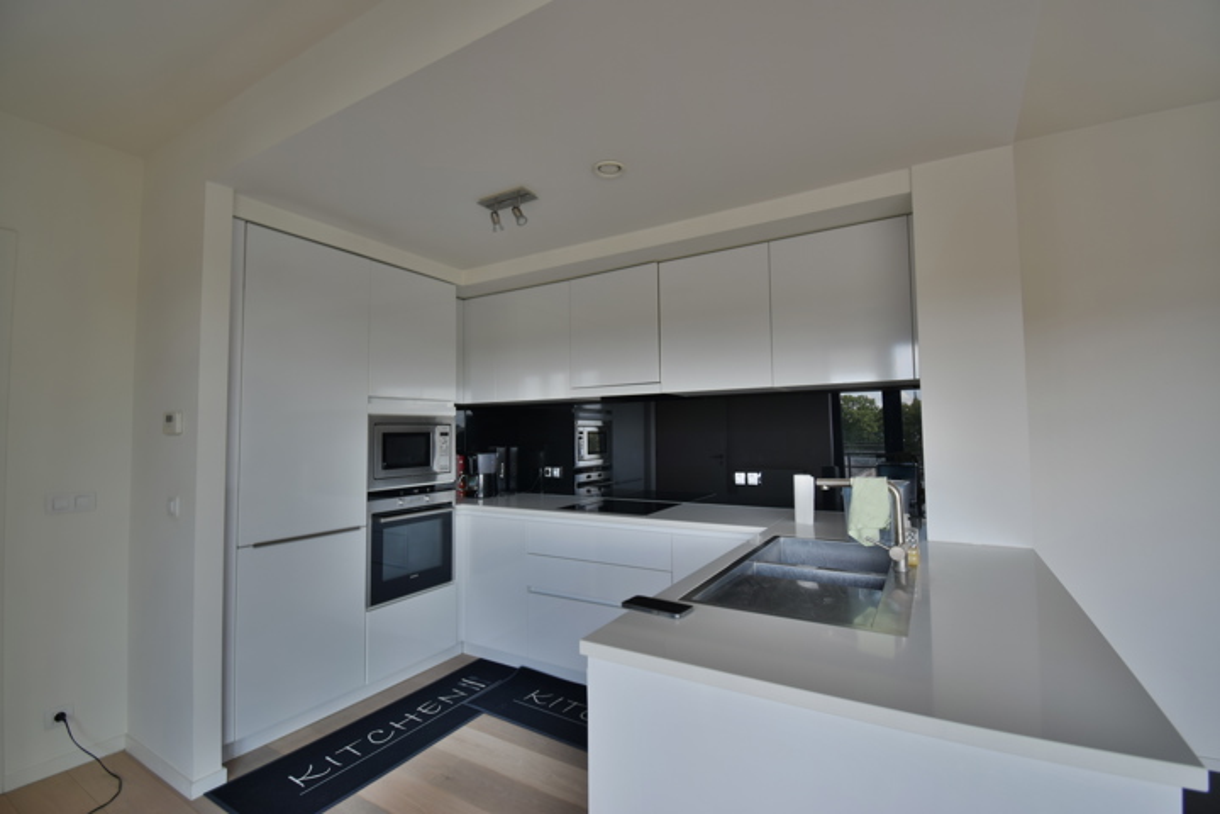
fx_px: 508
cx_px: 610
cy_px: 407
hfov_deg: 100.4
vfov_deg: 77.3
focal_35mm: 15
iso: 100
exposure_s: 1/20
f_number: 4.5
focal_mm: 10
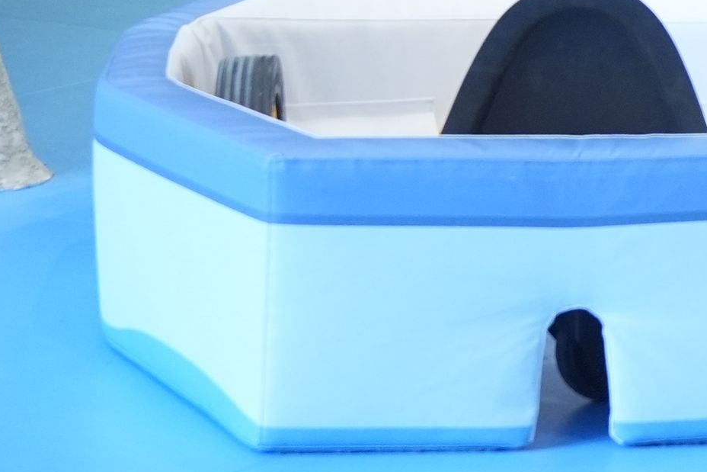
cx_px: 1297
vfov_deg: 7.3
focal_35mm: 181
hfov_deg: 10.6
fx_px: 3555
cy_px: -417
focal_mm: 42
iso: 2000
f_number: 5
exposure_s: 1/125
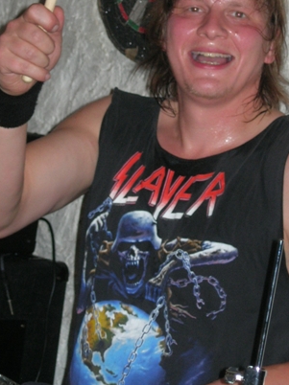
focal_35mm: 164
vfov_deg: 12.0
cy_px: 142
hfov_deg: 9.0
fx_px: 1828
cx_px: 158
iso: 113
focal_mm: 21.3
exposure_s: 1/60.1
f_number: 4.6
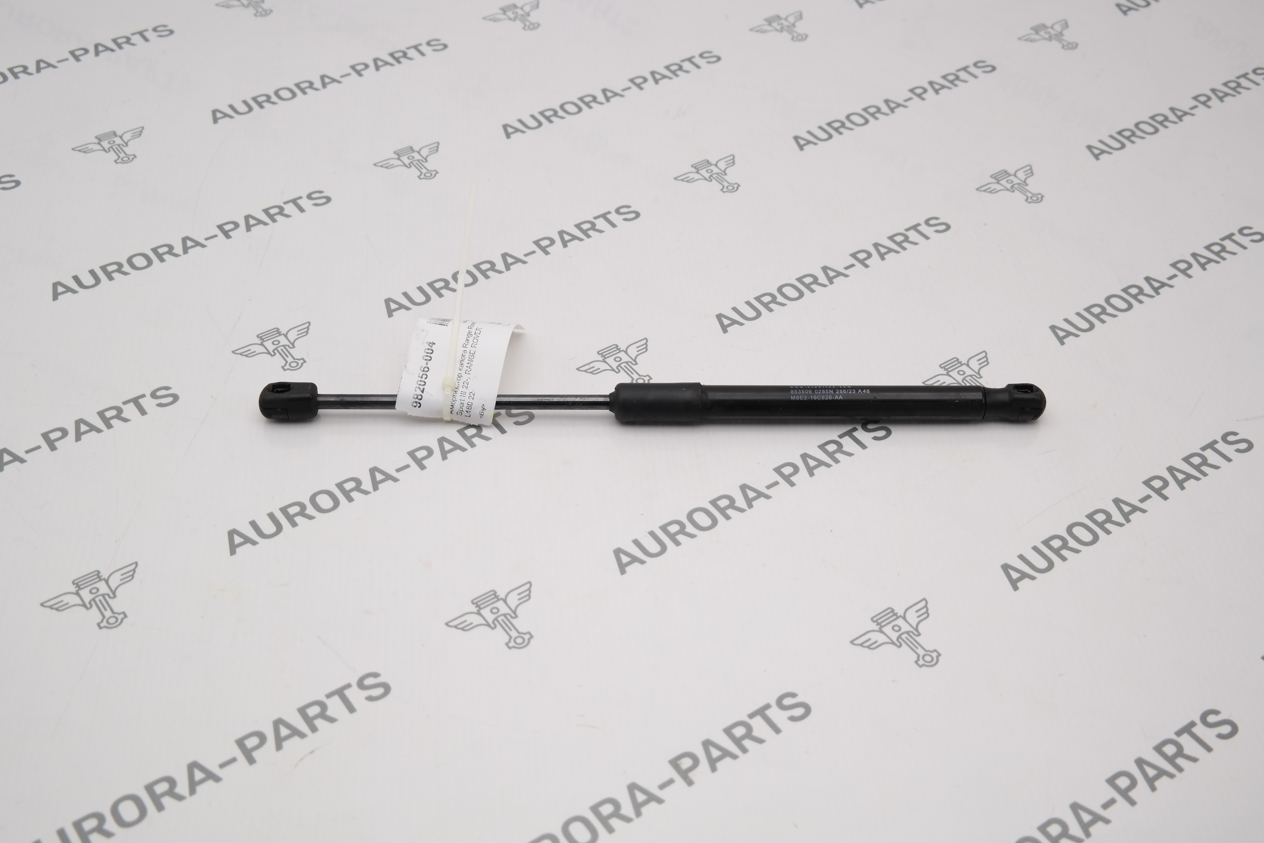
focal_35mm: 47
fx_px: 1650
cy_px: 414
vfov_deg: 28.6
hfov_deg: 41.9
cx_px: 645
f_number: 4.5
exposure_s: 1/125
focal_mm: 30
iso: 100
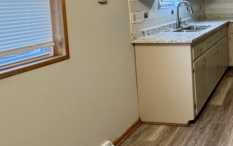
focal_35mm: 35
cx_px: 247
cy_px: 11
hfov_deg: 44.5
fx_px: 222
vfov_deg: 34.0
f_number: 2.2
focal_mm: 2.22
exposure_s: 1/120
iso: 200
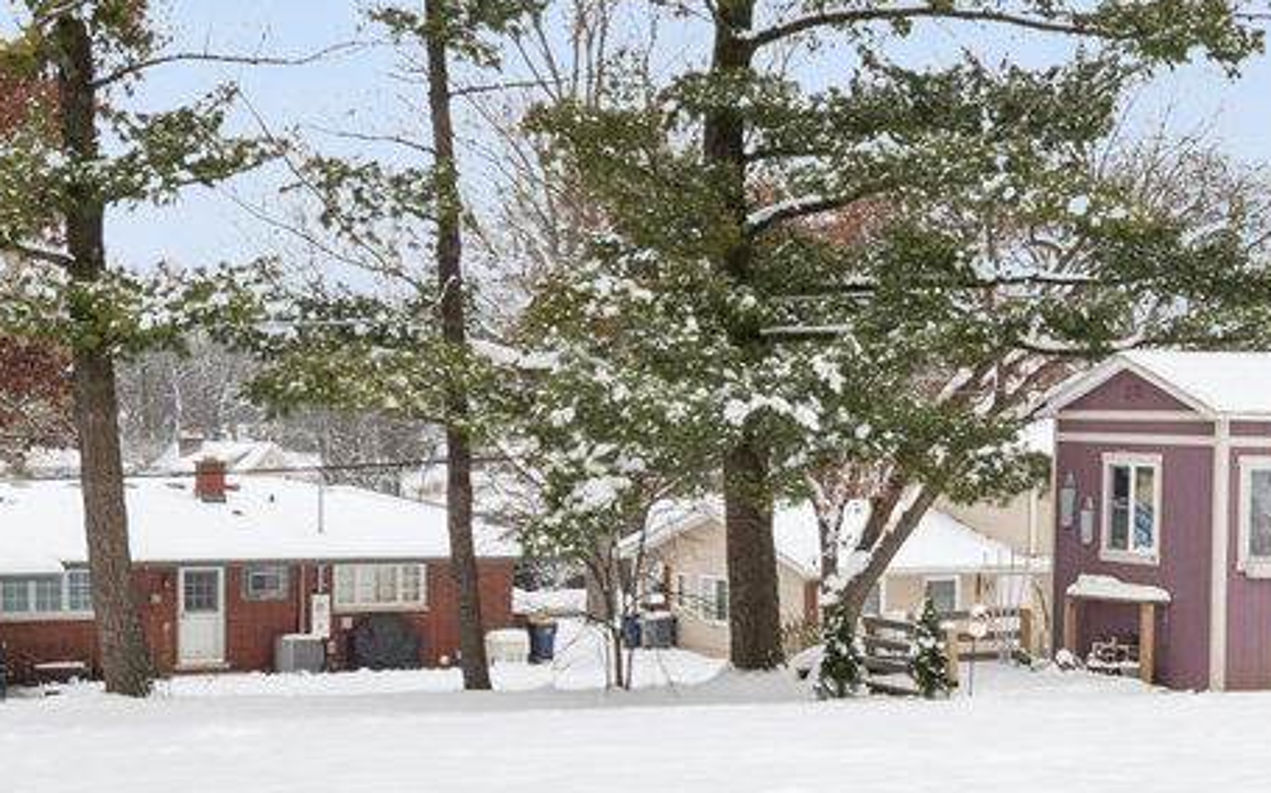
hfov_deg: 28.3
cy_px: 637
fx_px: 2452
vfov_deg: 18.2
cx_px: 1070
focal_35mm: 71
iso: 320
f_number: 8
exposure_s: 1/160
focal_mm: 13
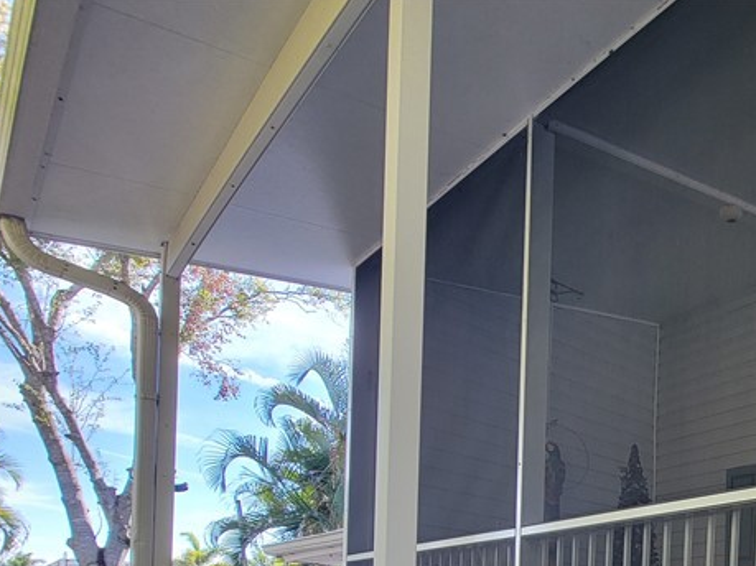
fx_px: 633
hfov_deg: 46.4
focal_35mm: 29
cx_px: 822
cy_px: 627
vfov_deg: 39.2
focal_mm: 2.2
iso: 64
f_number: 2.2
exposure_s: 1/120
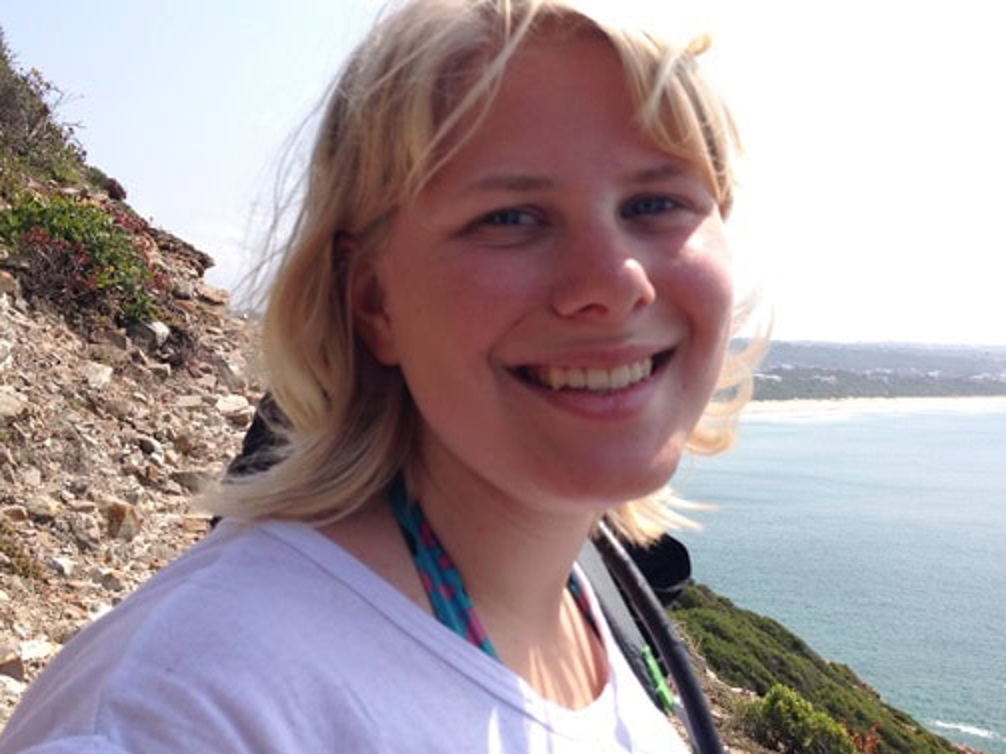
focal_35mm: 42
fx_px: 1220
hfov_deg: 44.8
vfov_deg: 34.3
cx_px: 526
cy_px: 368
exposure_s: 1/1695
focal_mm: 4.1
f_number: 2.4
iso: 50
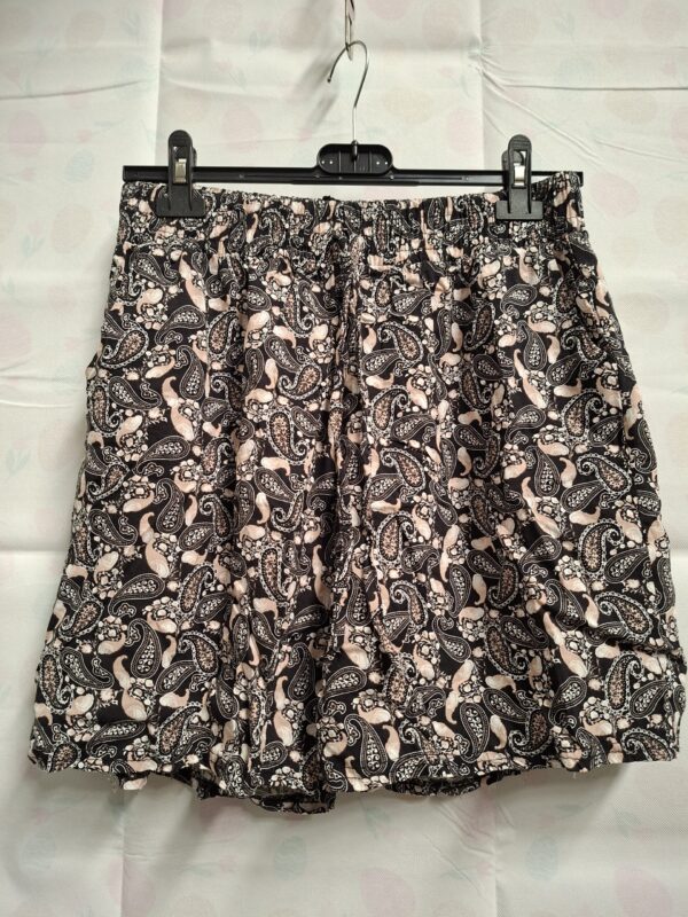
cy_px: 458
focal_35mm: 23
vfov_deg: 73.9
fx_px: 610
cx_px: 344
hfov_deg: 58.9
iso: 250
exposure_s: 1/33
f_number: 1.8
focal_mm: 5.54
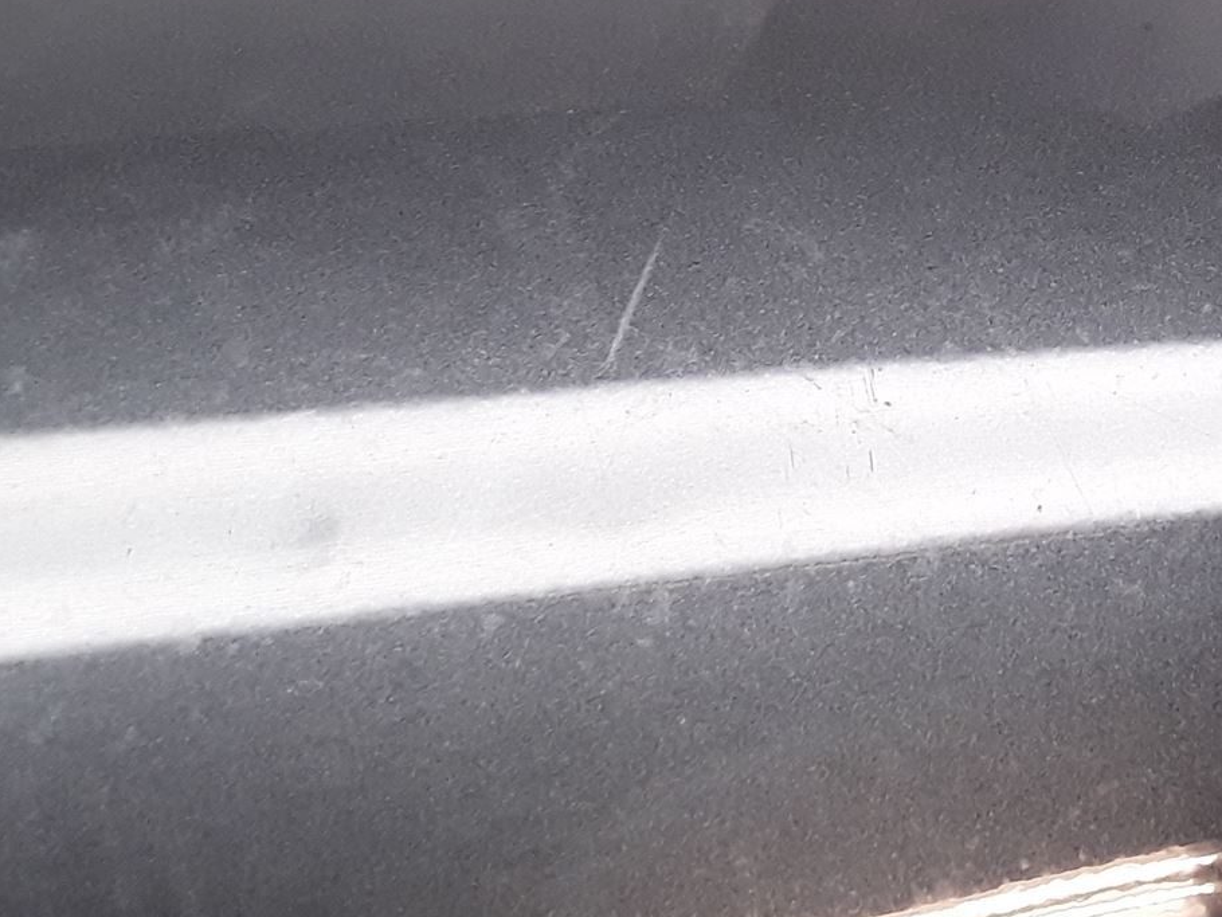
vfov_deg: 23.0
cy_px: 219
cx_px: 1072
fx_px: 2225
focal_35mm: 63
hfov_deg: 29.6
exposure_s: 1/123
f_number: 1.9
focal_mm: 2.91
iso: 100
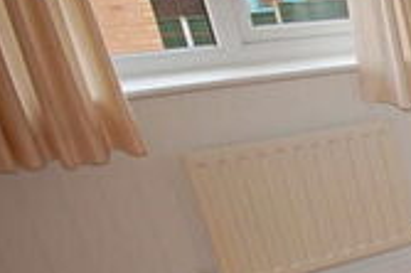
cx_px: 837
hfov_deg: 18.7
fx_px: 719
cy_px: 241
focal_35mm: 63
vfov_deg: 21.1
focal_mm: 10
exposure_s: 1/60
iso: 400
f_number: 4
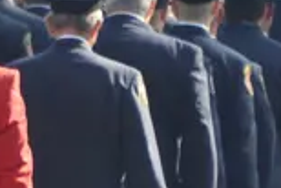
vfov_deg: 0.8
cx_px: -75
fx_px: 13813
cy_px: 97
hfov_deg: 1.2
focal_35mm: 1768
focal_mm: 170
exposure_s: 1/320
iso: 200
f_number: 4.5
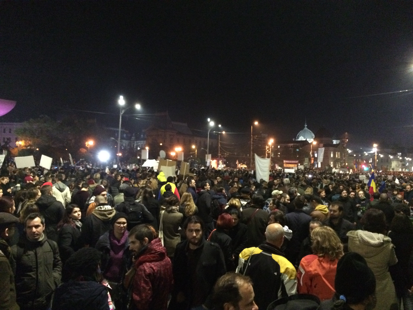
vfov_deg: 48.2
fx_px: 346
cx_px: 206
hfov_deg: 61.7
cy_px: 155
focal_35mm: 29
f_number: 2.2
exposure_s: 1/17
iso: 640
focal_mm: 4.15
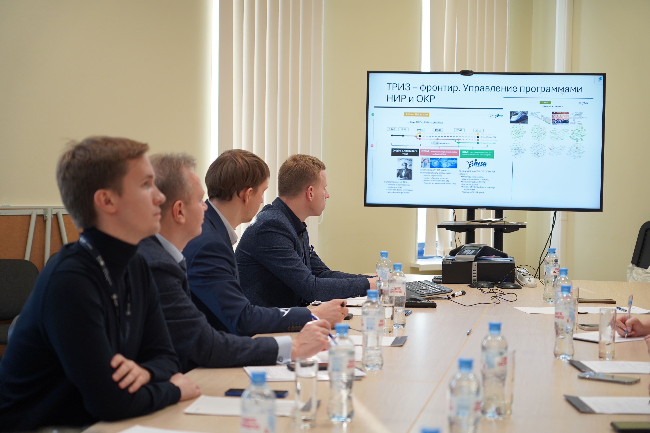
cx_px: 325
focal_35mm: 77
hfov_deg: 26.3
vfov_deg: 17.7
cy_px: 216
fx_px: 1390
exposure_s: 1/160
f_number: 4
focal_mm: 77
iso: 1000
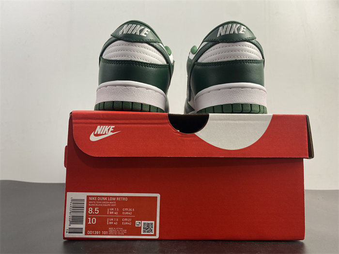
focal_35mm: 26
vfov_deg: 53.1
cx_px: 170
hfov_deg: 67.3
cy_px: 127
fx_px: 255
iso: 80
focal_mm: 4.25
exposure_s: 1/100
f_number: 1.8
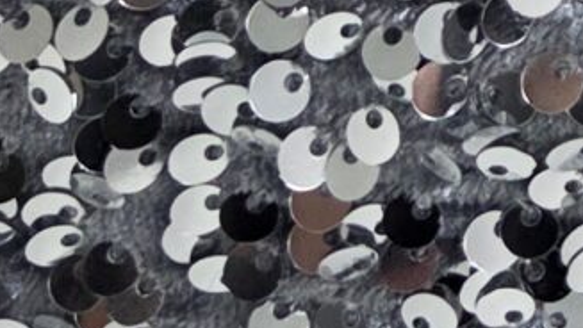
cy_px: -859
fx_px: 3030
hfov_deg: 10.2
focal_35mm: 196
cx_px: 1162
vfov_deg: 5.6
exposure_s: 1/100
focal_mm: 5.4
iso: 320
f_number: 1.8
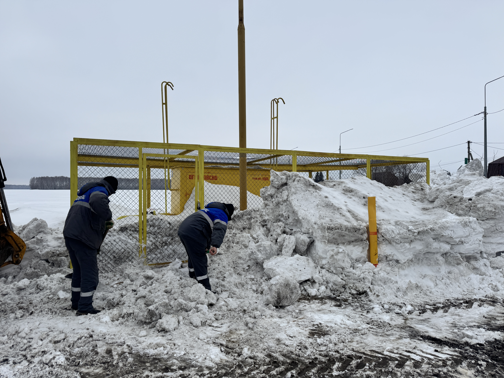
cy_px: 189
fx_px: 349
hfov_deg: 71.6
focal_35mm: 24
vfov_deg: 56.8
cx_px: 252
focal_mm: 6.76
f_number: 1.78
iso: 80
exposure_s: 1/5814
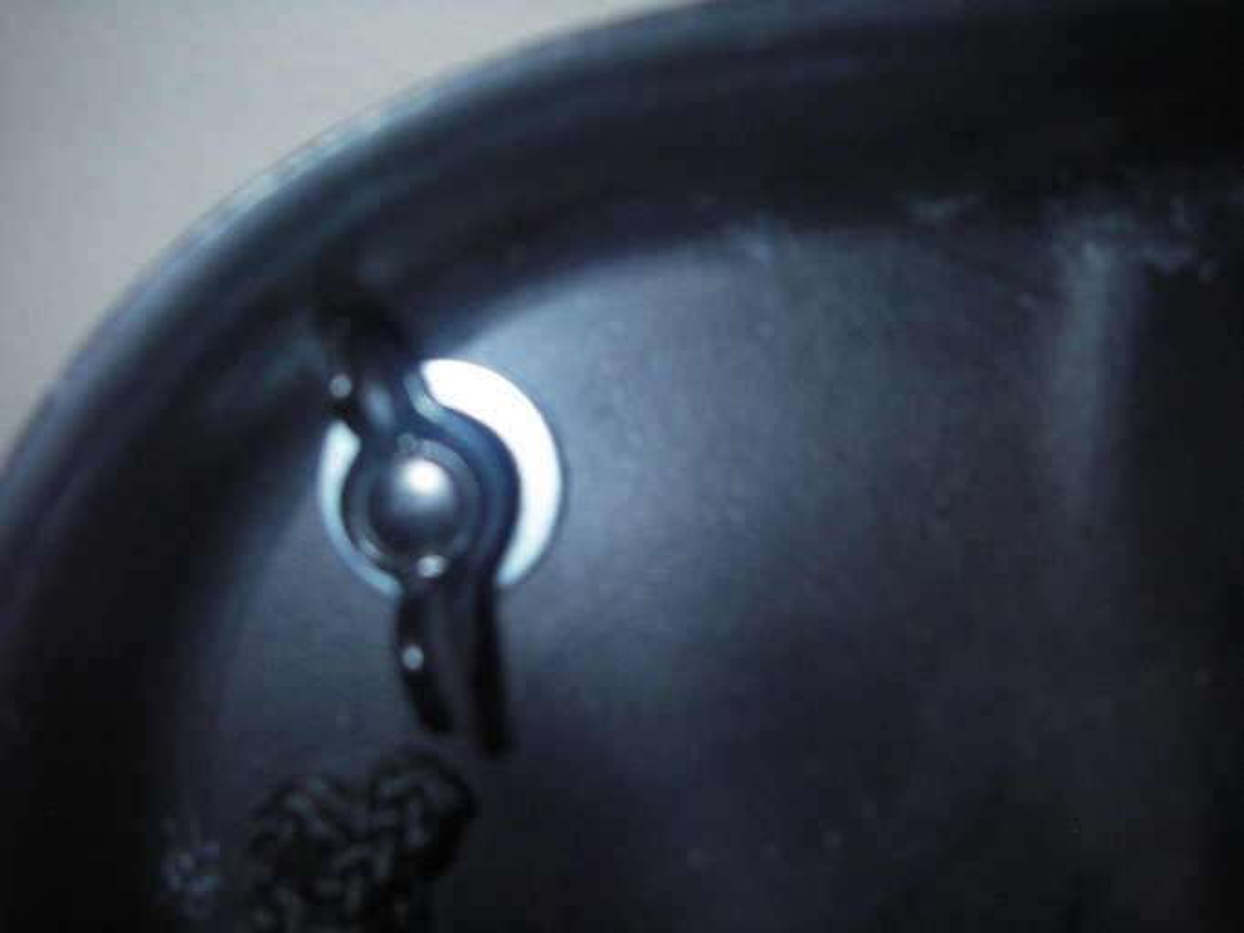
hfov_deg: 49.0
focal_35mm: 38
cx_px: 622
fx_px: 1366
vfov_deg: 37.7
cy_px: 466
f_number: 3.3
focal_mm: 6.3
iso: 100
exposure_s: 1/30
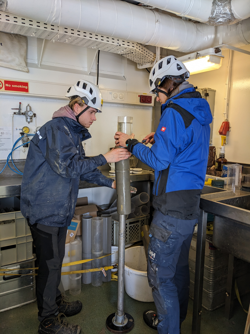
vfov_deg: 65.3
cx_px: 125
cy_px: 167
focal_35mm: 27
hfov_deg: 51.4
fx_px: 260
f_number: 1.73
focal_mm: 4.38
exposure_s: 1/121
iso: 46
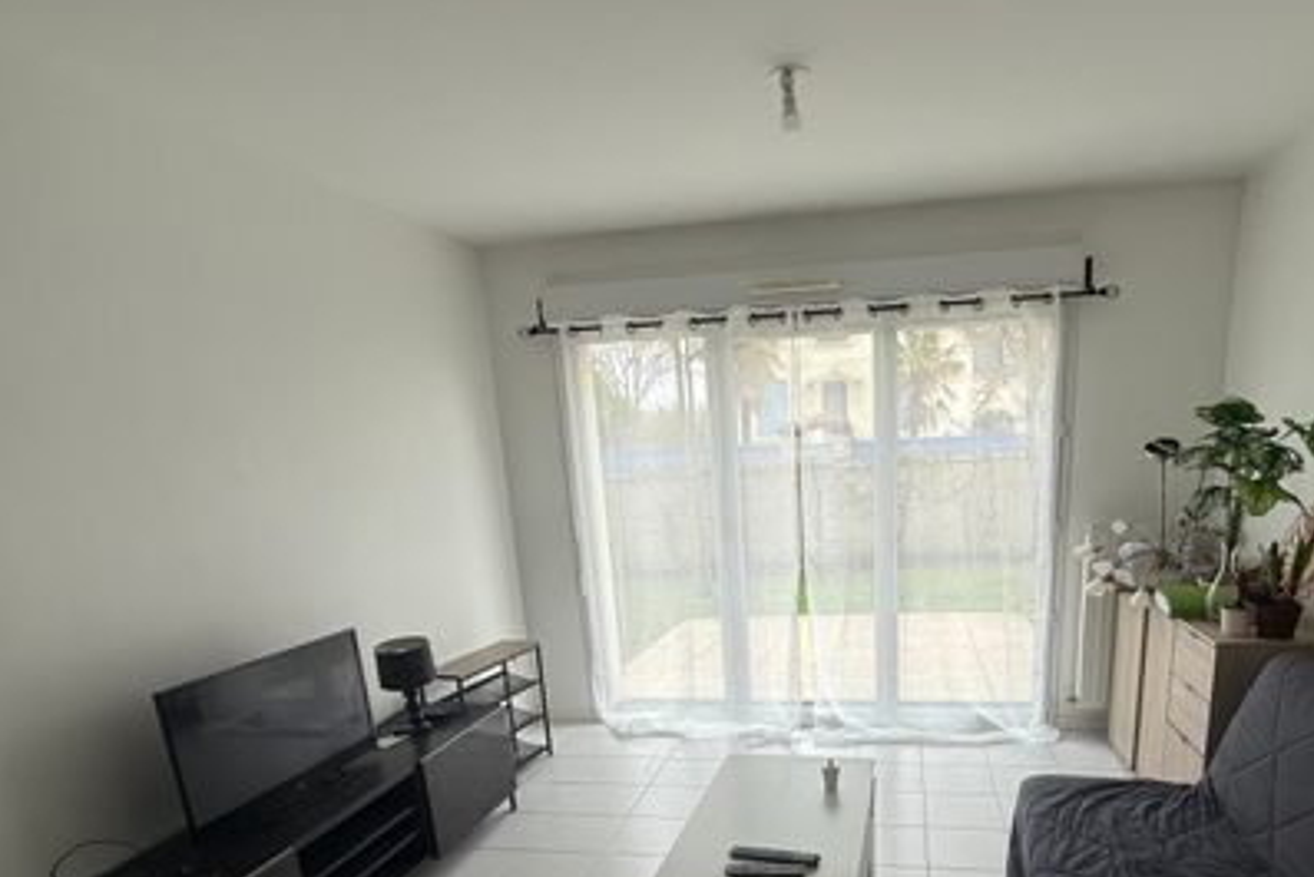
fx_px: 803
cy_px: 652
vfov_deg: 54.7
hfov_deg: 77.8
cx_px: 778
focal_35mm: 22
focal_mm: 2.22
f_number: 2.2
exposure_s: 1/99
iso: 64
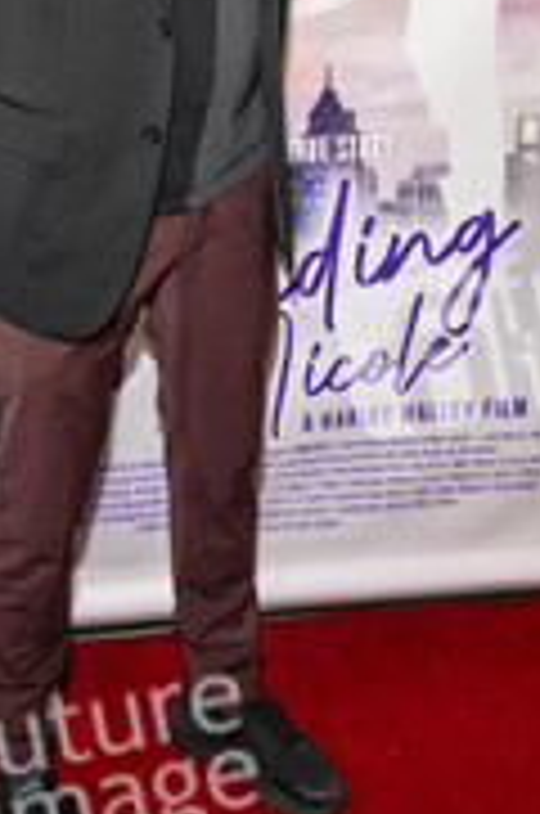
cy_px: 108
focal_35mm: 53
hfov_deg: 25.2
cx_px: 158
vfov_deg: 35.7
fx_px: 1197
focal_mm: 24
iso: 400
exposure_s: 1/200
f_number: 5.6
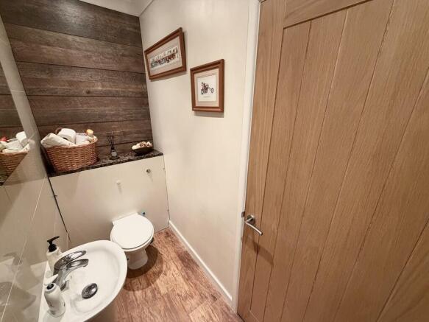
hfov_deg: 102.1
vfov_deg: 85.7
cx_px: 214
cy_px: 161
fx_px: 173
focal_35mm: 14
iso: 400
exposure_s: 1/50
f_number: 2.2
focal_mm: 2.22
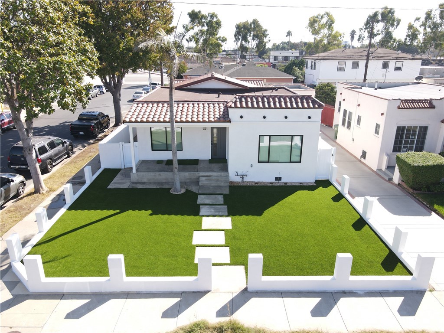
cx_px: 222
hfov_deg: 71.6
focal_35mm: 24
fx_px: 308
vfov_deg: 56.8
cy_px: 166
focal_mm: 4.5
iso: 100
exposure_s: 1/15
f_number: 2.8
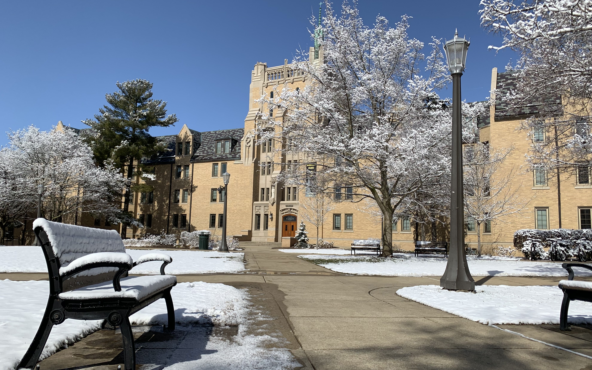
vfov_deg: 44.5
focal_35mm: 28
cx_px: 296
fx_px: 452
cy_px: 194
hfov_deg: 66.5
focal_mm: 4.25
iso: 25
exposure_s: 1/4902
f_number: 1.8
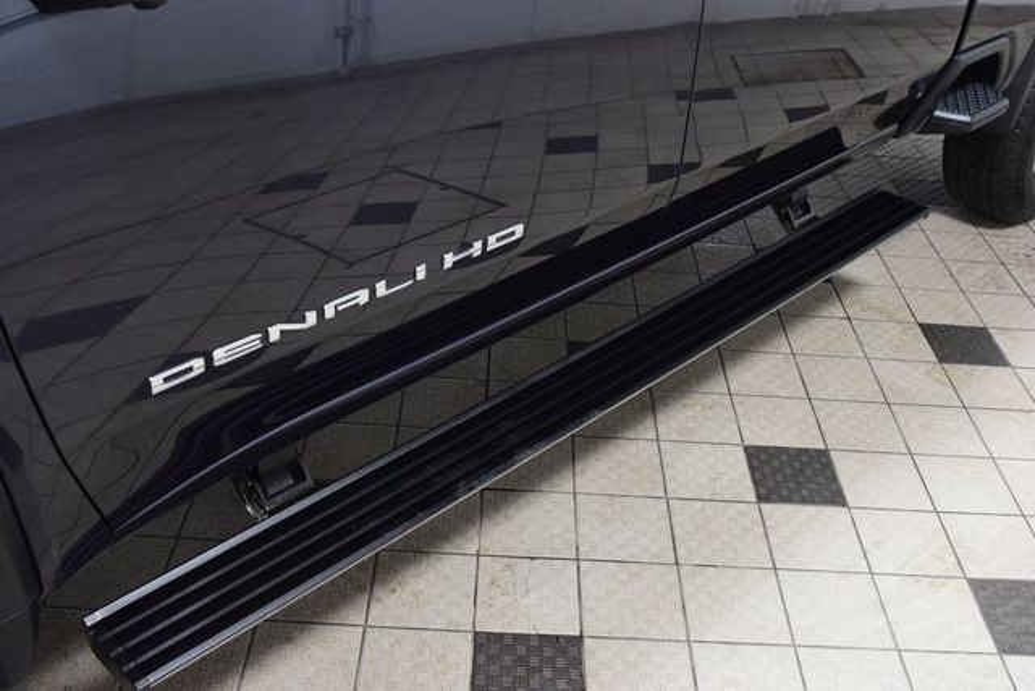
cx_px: 518
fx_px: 1035
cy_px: 346
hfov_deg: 53.1
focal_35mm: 36
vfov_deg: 36.9
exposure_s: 1/60
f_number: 3.5
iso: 1600
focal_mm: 24
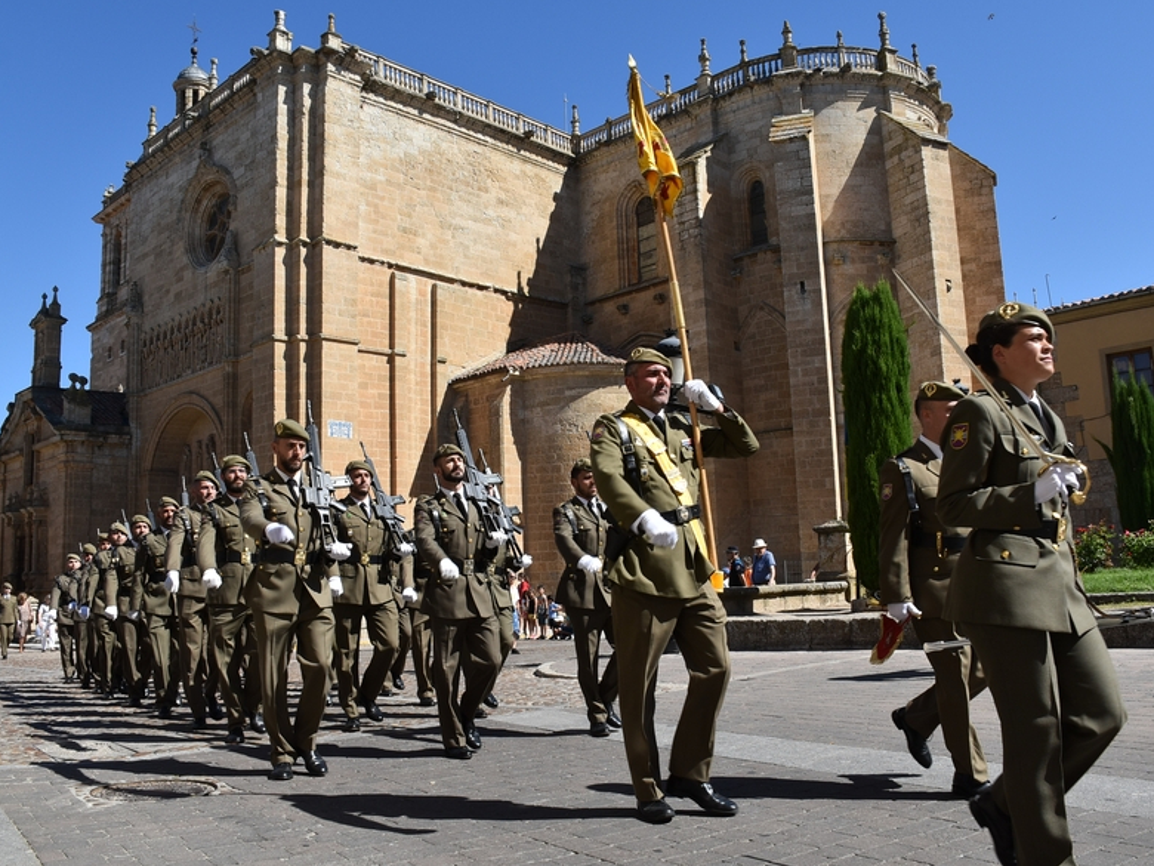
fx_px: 1000
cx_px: 587
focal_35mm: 30
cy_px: 426
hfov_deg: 60.0
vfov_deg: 46.8
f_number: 9
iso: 200
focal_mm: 18
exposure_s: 1/320
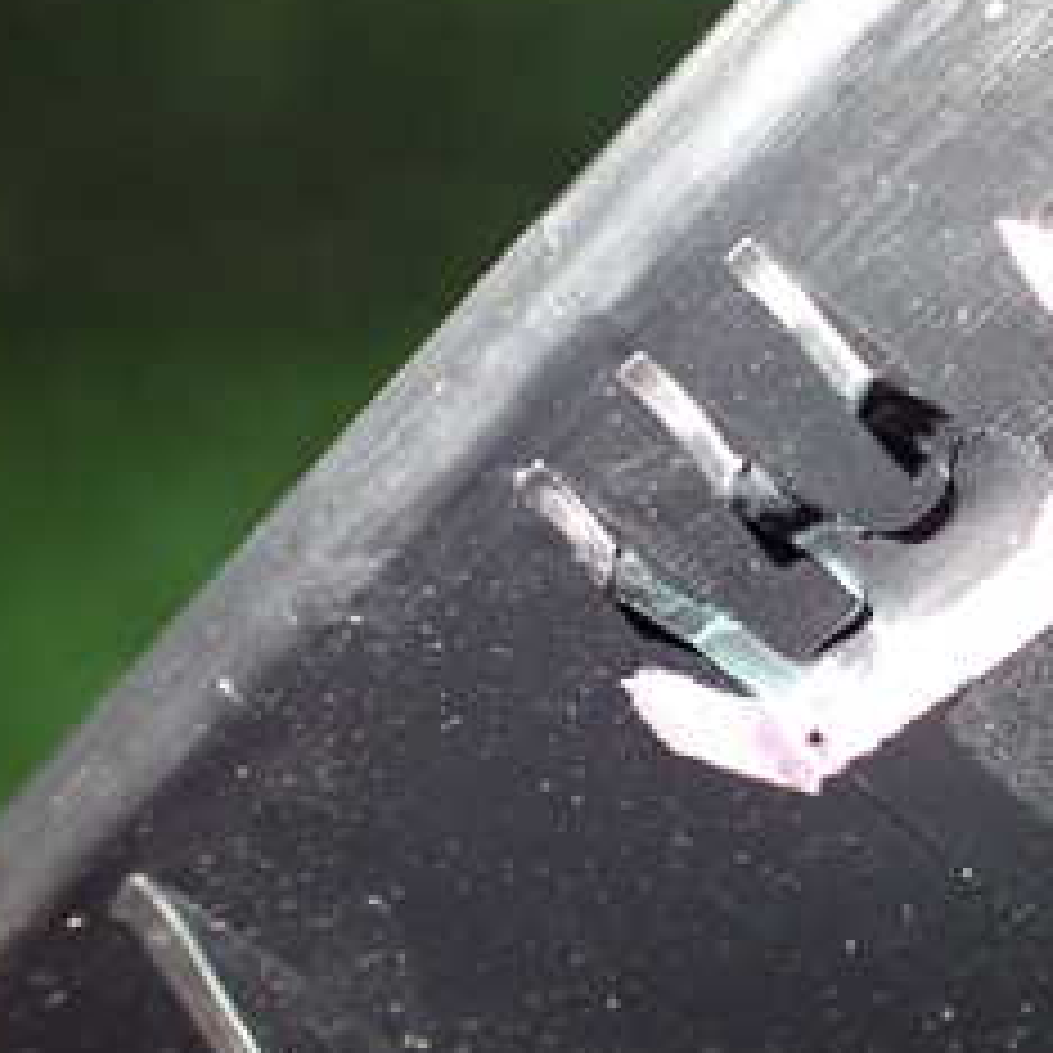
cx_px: 927
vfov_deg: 25.4
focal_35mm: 68
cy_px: 513
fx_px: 2340
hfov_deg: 24.7
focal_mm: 5.4
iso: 800
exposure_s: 1/60
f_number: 2.3
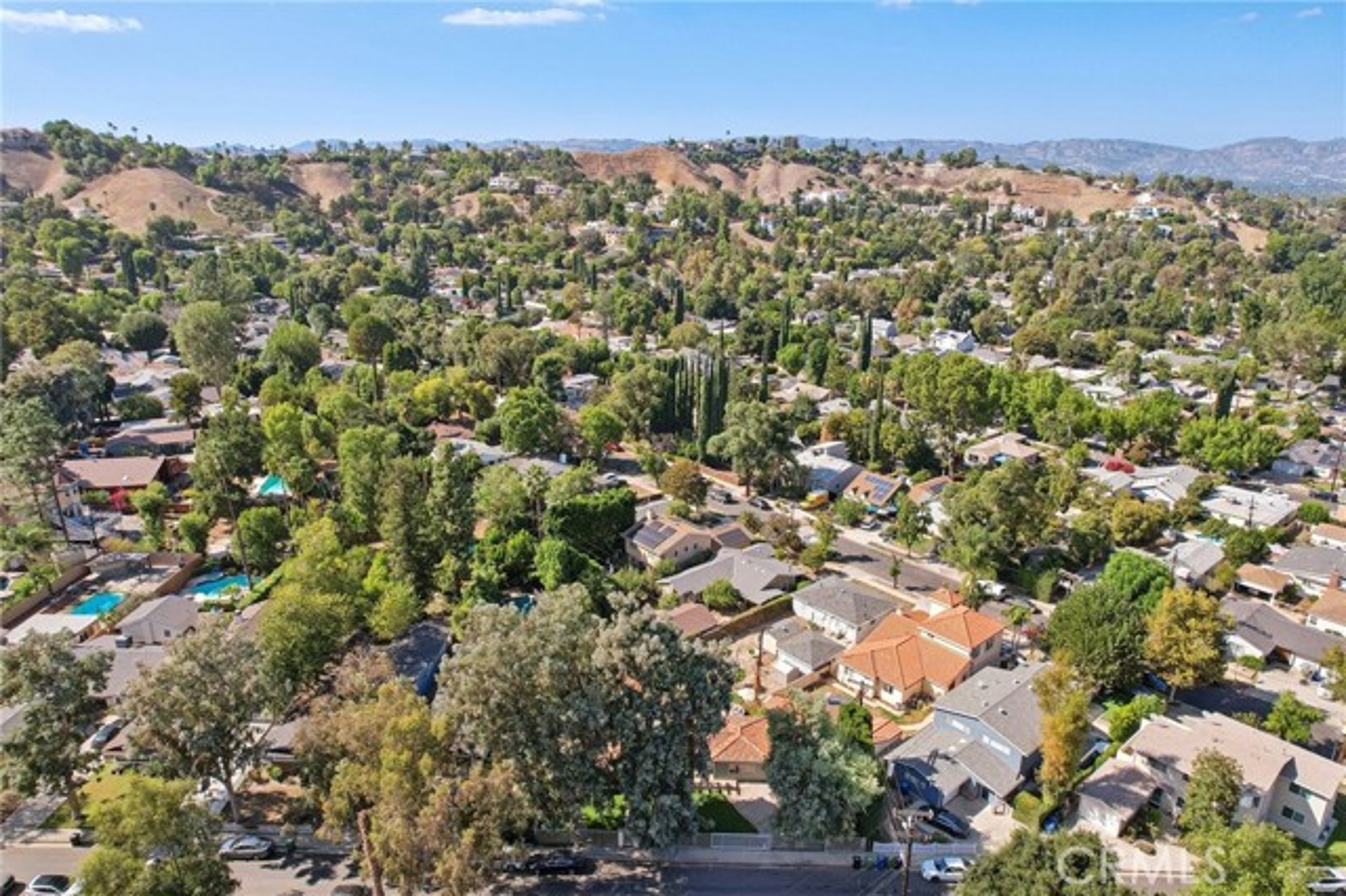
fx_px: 822
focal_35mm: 22
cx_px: 673
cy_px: 448
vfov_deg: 57.2
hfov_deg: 78.6
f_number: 2.8
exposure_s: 1/1250
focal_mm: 8.4
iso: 100
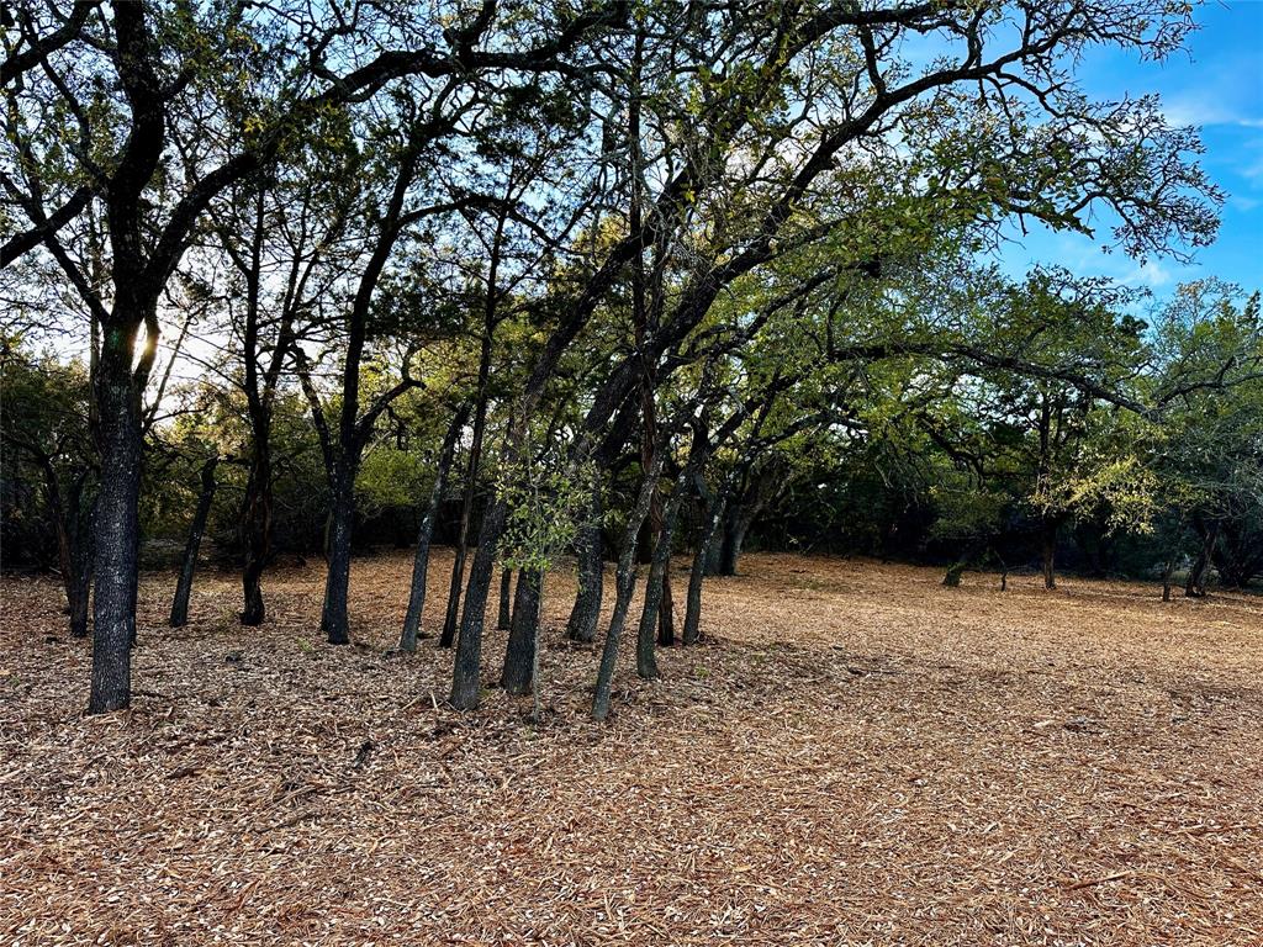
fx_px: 876
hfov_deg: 71.6
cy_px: 474
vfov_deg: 56.8
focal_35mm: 24
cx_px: 632
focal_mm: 6.86
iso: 80
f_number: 1.78
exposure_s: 1/650
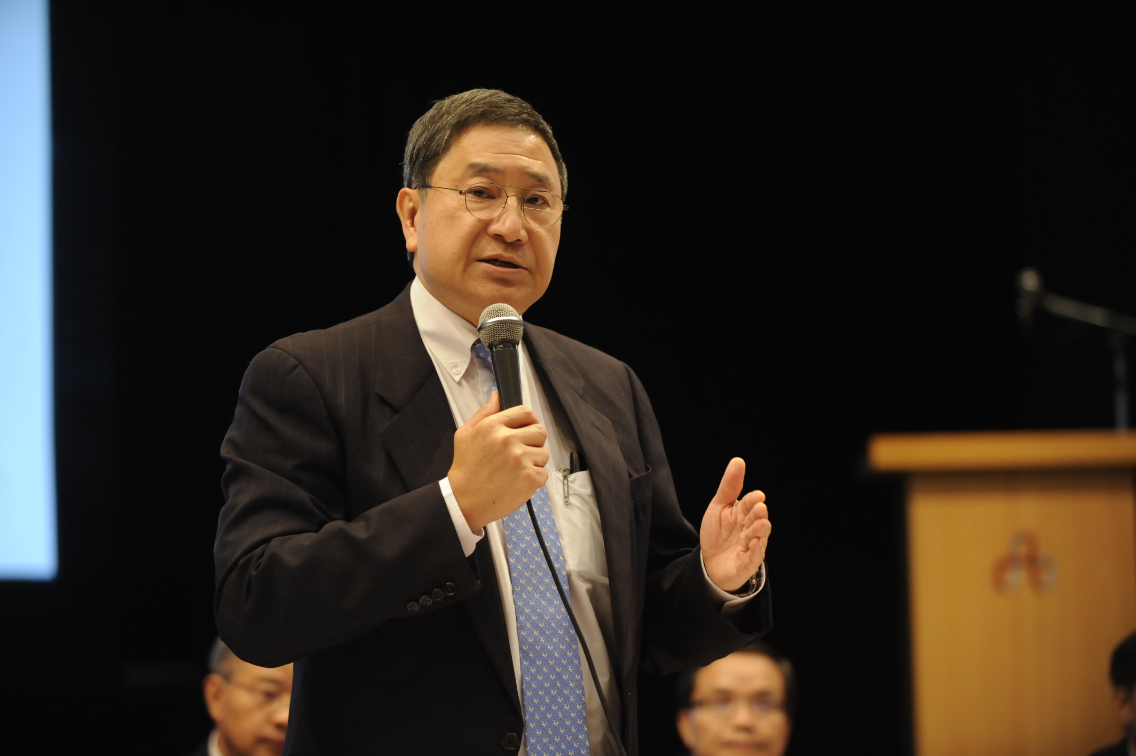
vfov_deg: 11.8
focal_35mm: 116
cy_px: 378
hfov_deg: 17.7
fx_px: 3658
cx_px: 568
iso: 2000
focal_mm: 116
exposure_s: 1/125
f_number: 3.5
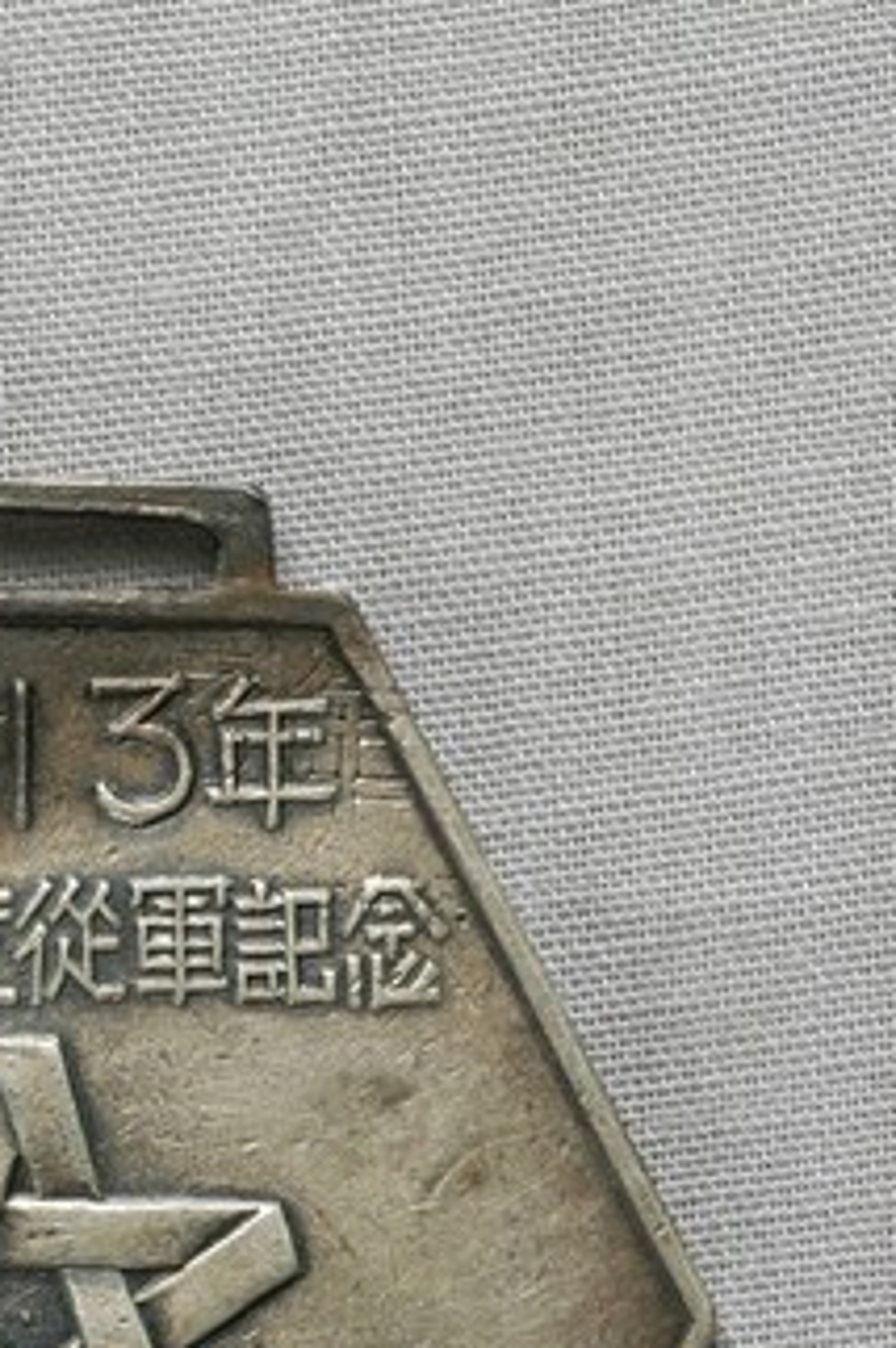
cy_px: 1273
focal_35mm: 179
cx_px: 27
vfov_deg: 11.4
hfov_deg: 7.6
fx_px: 6697
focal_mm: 60
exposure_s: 1/20
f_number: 8
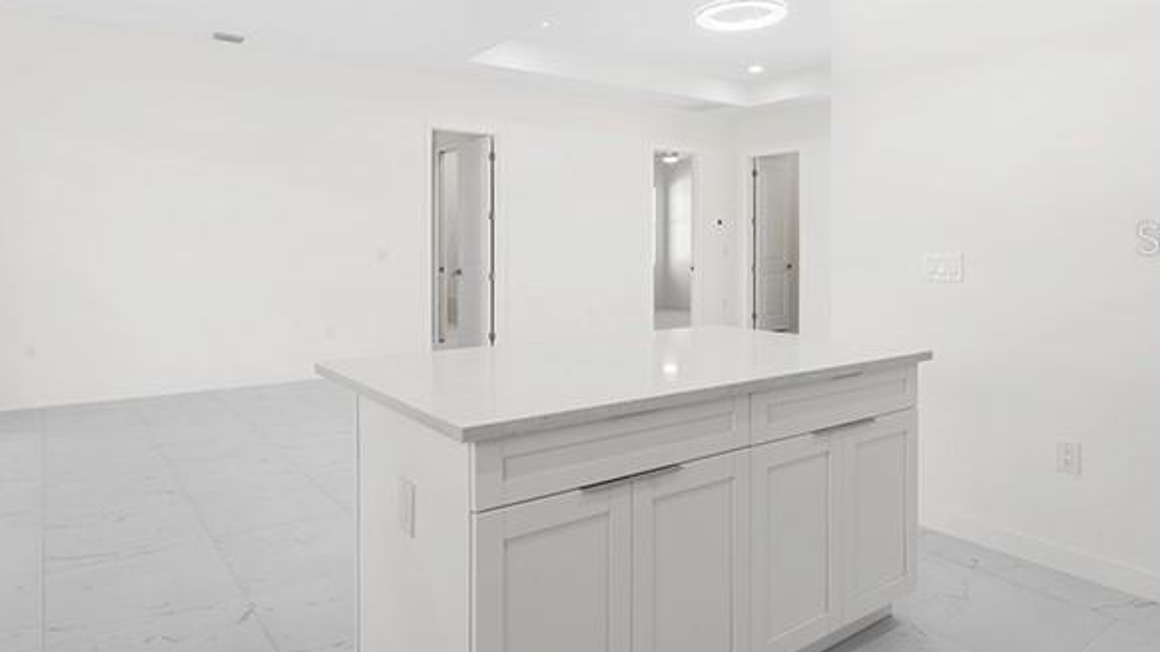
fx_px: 707
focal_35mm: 23
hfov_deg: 78.5
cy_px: 238
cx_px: 528
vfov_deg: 48.9
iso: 200
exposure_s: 1/8
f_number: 9
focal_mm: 16
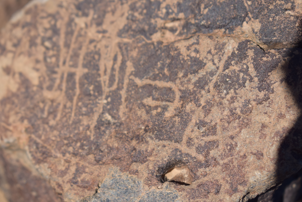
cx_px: 137
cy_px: 104
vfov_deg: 15.1
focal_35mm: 91
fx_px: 760
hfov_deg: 22.5
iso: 200
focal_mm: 55
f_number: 5.6
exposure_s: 1/1000
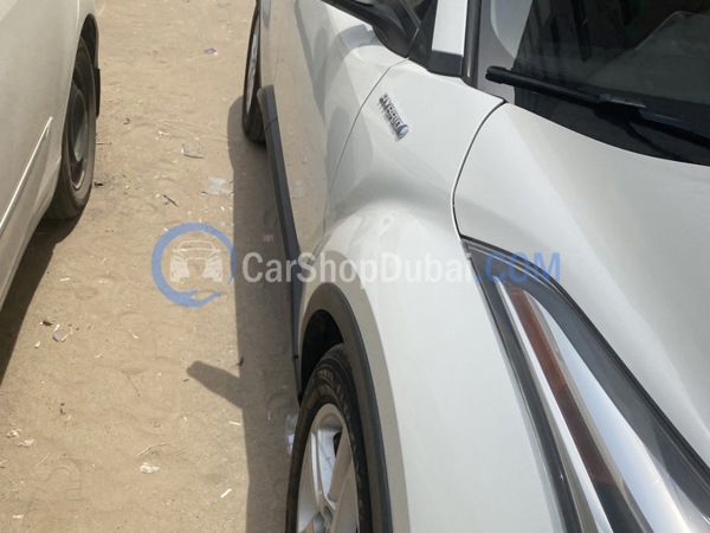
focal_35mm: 26
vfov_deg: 53.1
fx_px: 533
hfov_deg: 67.3
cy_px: 266
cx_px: 355
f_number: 1.8
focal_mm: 4.25
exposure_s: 1/4808
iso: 32
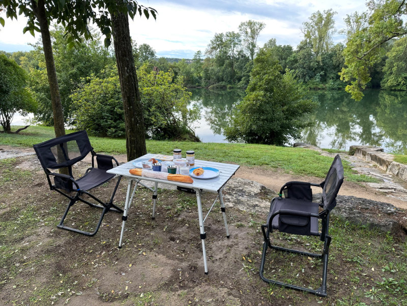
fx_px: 282
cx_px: 204
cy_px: 153
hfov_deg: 71.6
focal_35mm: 24
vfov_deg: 56.8
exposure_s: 1/356
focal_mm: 6.9
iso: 80
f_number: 1.8
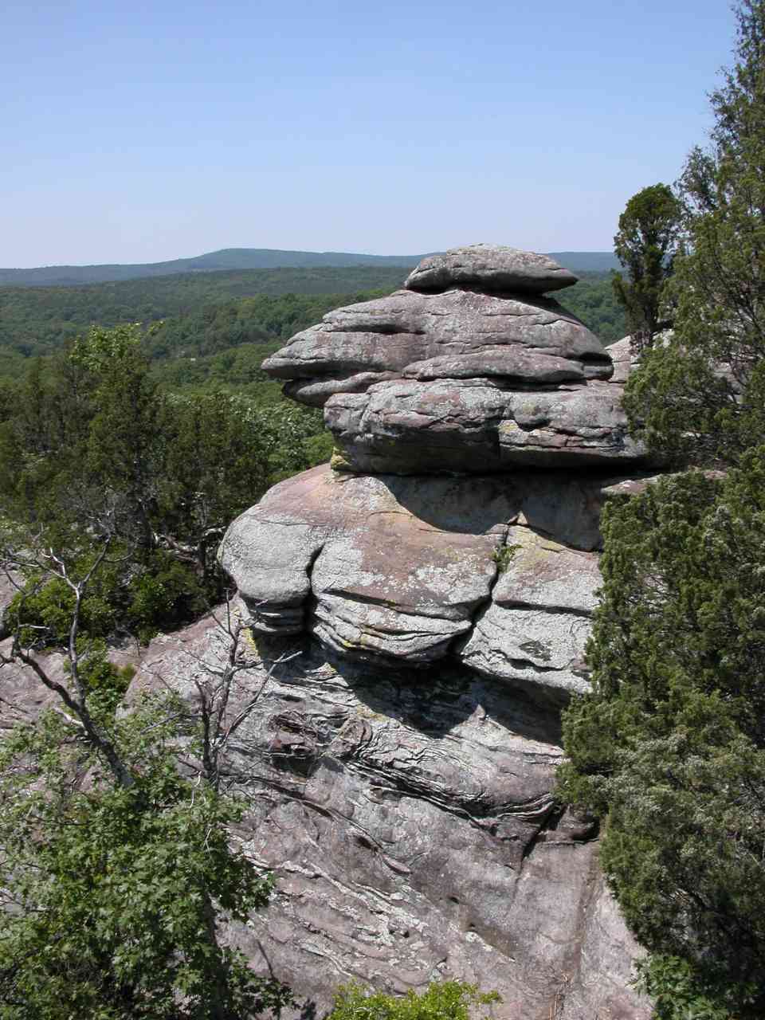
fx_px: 1031
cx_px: 382
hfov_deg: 40.7
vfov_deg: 52.6
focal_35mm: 35
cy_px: 510
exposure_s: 1/186
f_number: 8
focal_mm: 8.9
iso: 100
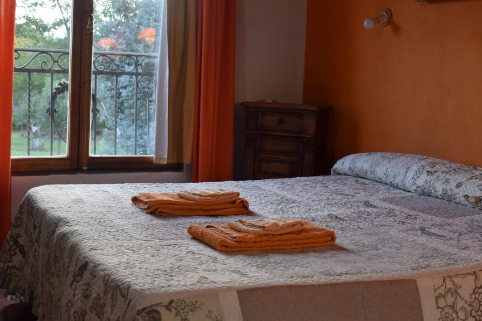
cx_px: 295
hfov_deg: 39.4
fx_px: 669
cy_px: 119
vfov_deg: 26.9
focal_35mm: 50
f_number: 5.6
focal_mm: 24
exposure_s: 1/60
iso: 400
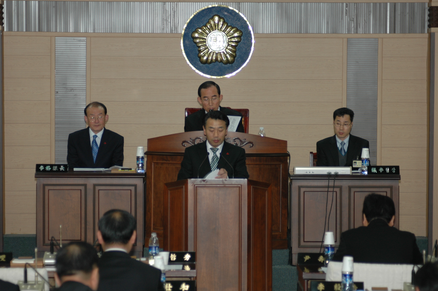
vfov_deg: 8.9
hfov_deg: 13.4
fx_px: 1859
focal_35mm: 153
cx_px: 218
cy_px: 145
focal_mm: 100
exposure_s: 1/60
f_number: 4.2
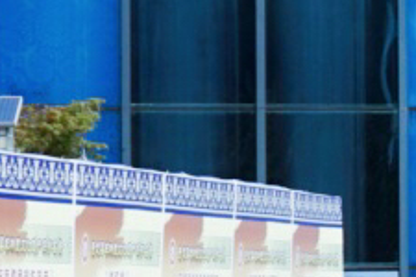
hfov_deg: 5.7
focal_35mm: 345
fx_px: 3986
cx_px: 1037
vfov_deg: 4.0
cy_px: 244
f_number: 4.5
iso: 100
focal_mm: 48
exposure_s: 1/400
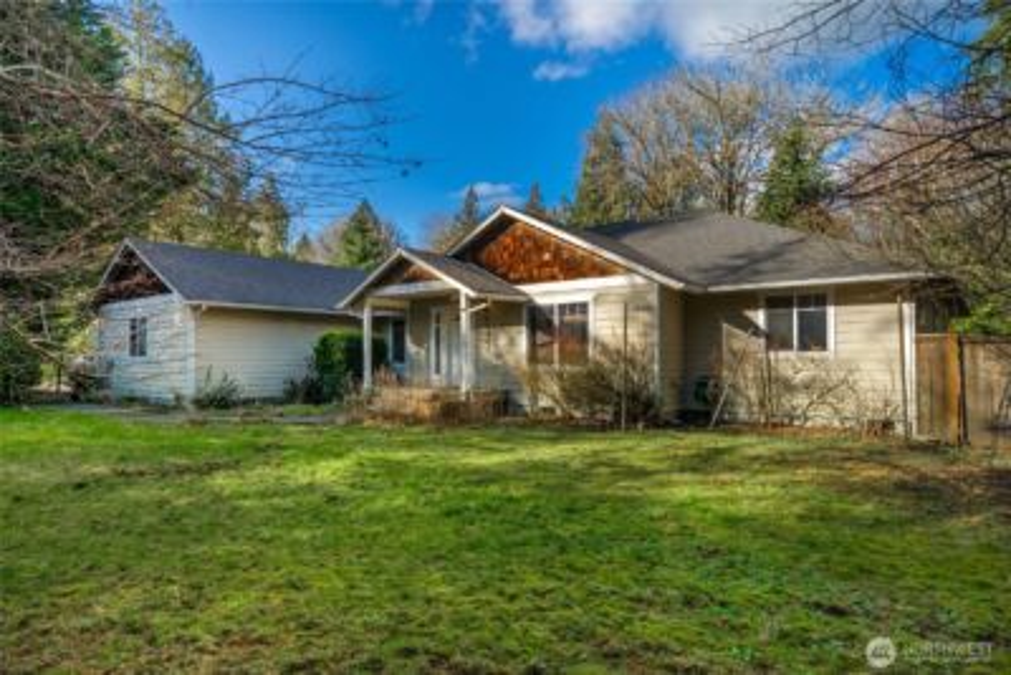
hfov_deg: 84.0
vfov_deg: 62.0
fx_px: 562
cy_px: 338
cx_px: 506
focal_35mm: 20
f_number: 6.3
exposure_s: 1/200
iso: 100
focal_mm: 20
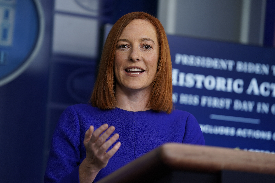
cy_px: 92
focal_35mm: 200
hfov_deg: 10.3
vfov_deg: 6.9
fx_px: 1528
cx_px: 138
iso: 400
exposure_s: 1/200
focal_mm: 200
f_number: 3.5
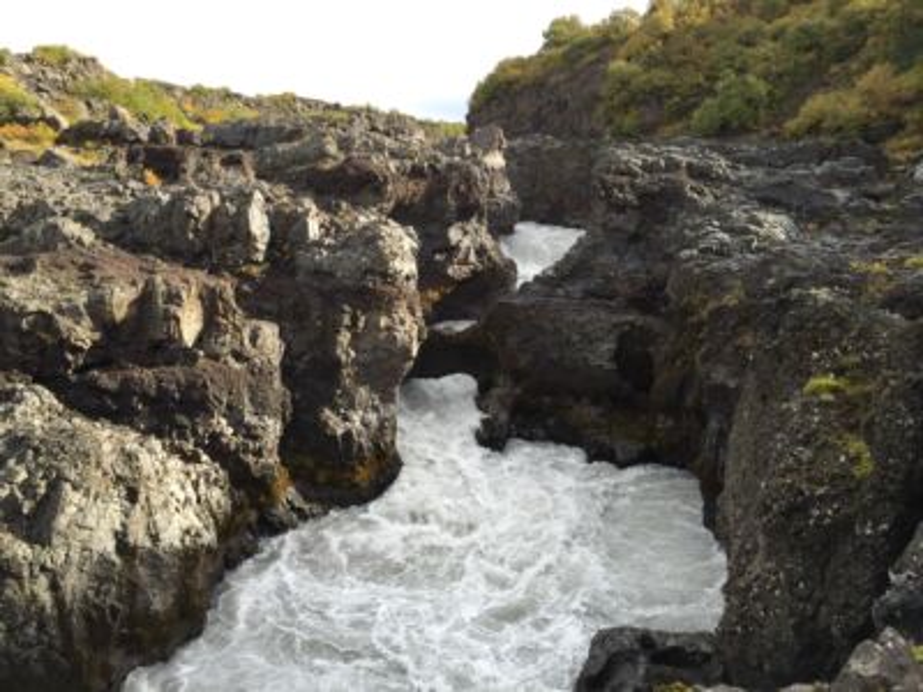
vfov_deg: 48.2
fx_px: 773
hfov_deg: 61.7
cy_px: 346
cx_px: 462
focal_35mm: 29
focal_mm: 4.15
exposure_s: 1/659
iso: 32
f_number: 2.2
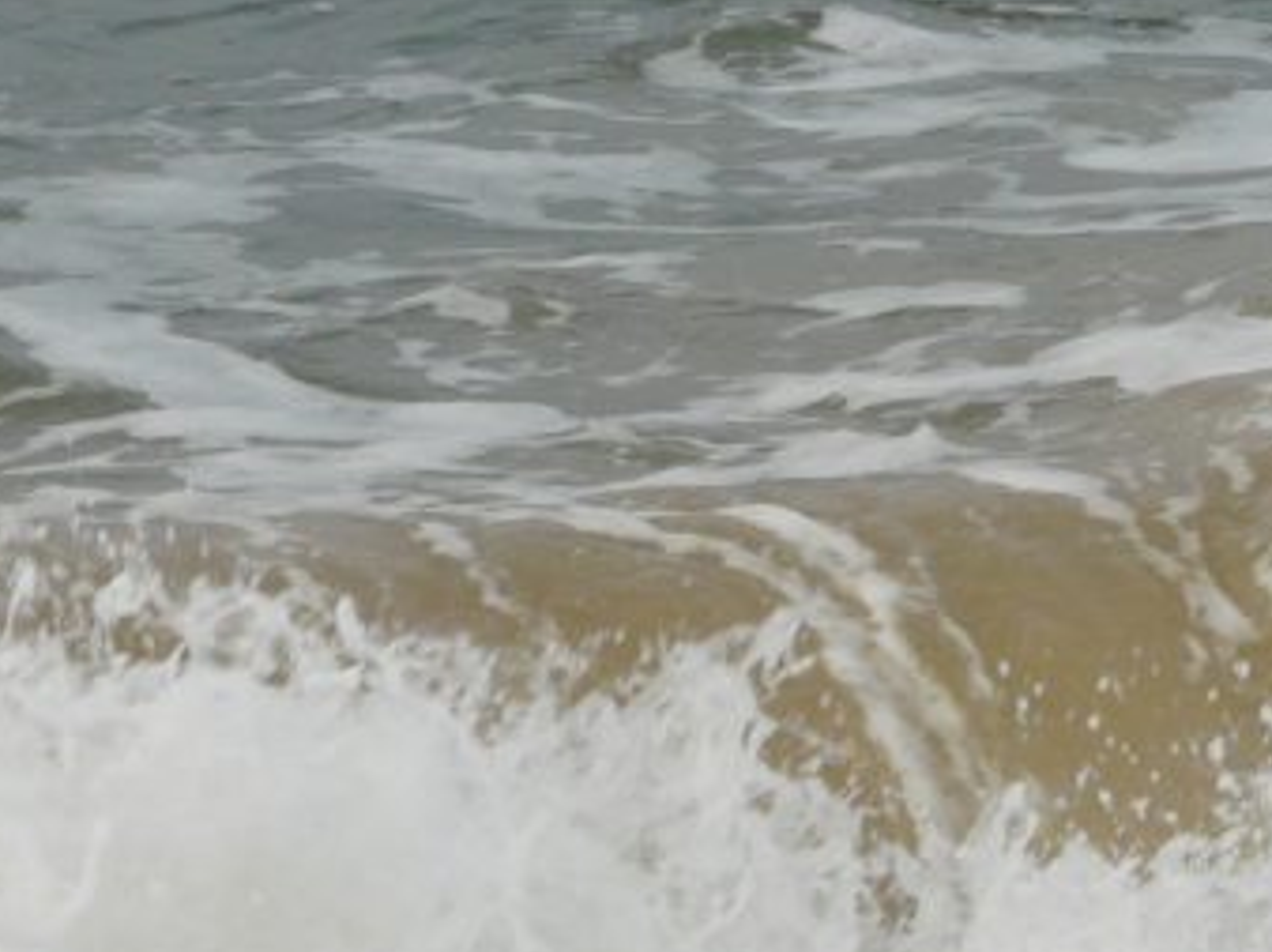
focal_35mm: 409
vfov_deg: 3.6
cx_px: 516
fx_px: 15018
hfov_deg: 4.8
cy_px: 1008
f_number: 5.6
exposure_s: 1/500
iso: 100
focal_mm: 22.1
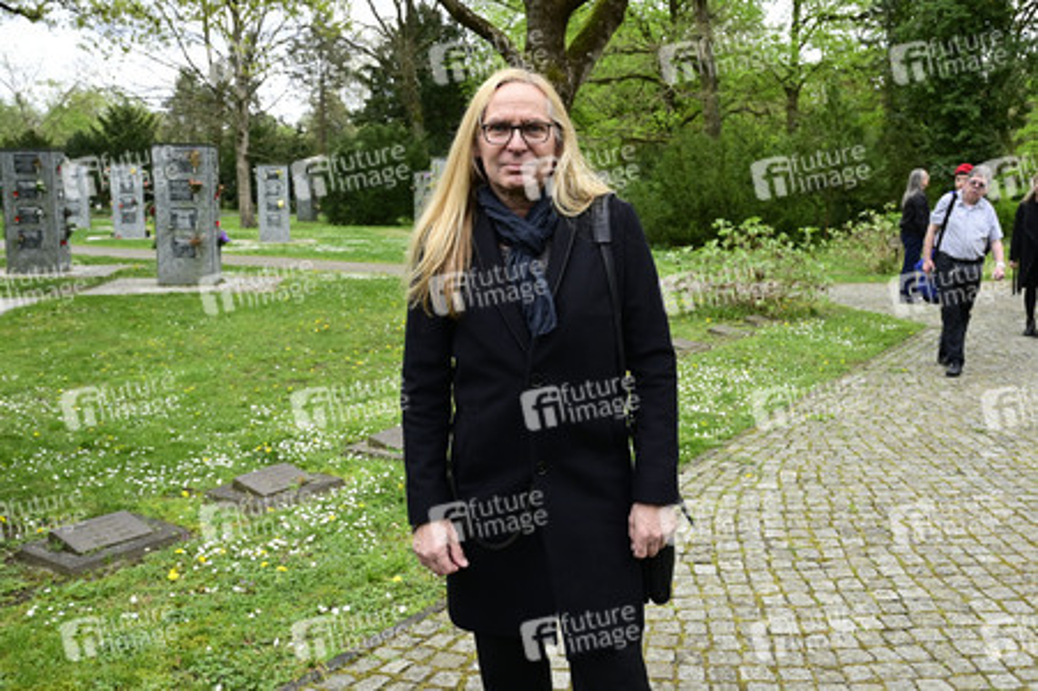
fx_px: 836
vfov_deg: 44.9
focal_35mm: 29
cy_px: 346
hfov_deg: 63.7
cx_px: 519
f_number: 7.1
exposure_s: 1/250
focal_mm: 29
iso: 640
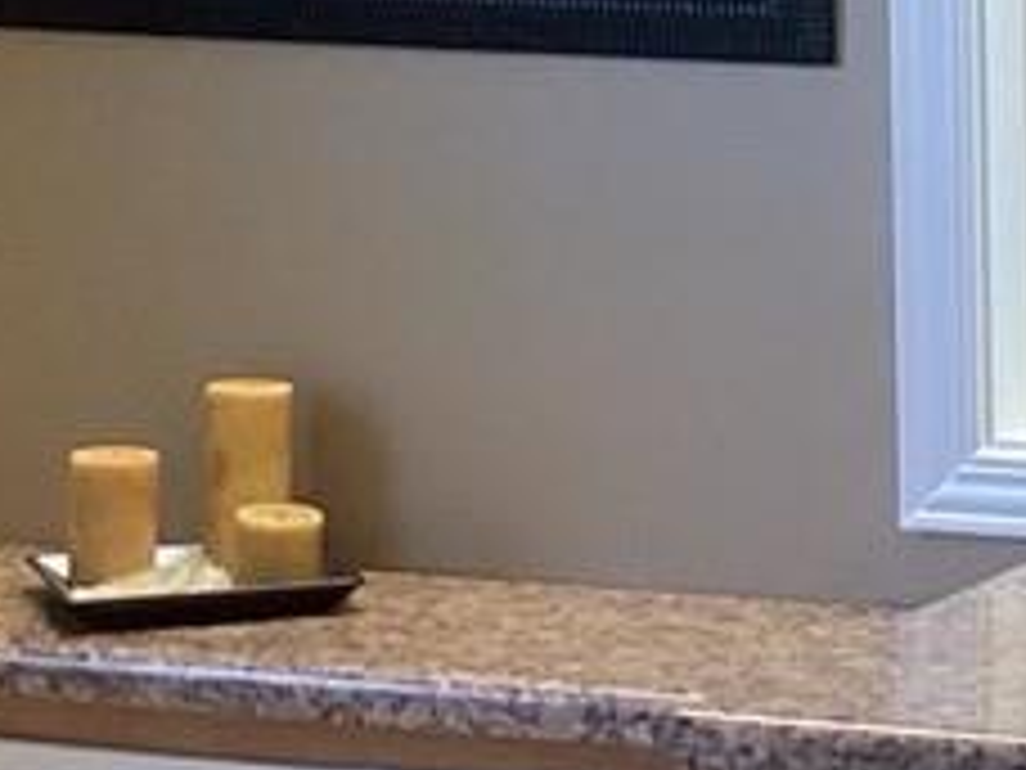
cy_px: 306
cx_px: 1912
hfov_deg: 12.8
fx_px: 4120
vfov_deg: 10.7
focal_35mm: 139
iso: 125
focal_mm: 3.3
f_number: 2.4
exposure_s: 1/60
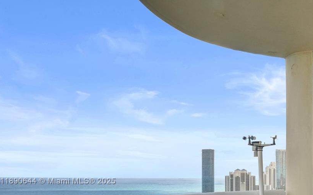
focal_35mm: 36
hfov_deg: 46.8
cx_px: 300
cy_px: 182
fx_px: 307
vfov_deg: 33.2
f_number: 16
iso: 1600
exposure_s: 1/200
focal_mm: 18
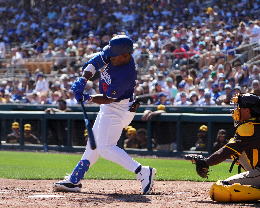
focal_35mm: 248
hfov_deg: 7.8
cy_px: 101
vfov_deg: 6.2
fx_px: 1908
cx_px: 100
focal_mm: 200
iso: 800
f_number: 5.6
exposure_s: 1/2000
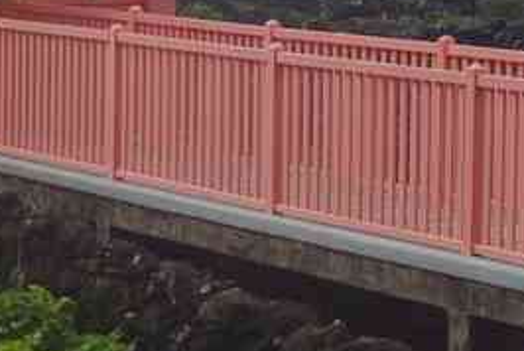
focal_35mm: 197
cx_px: -133
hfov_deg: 10.2
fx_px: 2869
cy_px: 61
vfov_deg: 7.0
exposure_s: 1/100
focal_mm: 35
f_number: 11
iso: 200
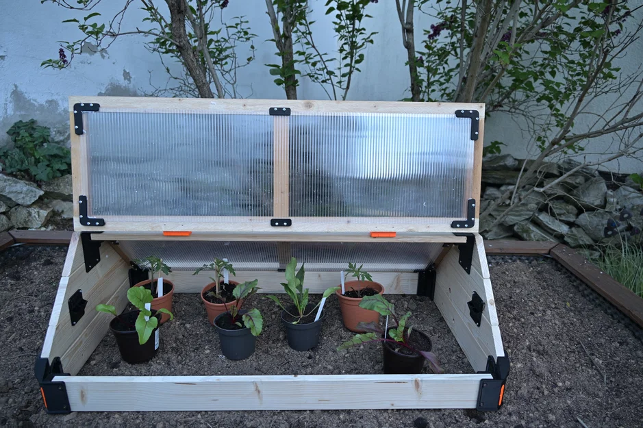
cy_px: 214
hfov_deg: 69.4
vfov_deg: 49.5
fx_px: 464
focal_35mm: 26
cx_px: 322
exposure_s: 1/30
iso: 250
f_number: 4.2
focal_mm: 26
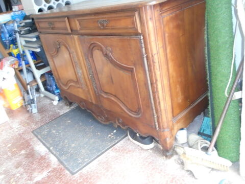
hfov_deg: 58.4
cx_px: 122
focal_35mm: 31
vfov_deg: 45.4
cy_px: 92
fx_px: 219
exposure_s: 1/40
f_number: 3.5
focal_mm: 5.5
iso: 400
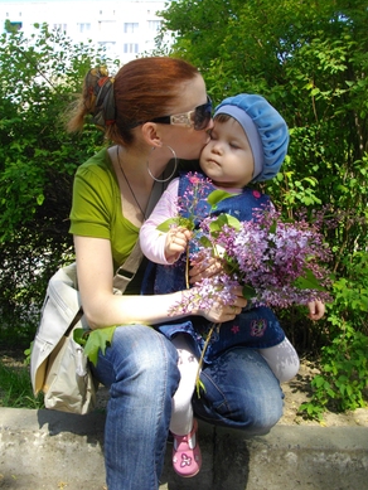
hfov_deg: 38.7
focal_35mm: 37
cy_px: 227
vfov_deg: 50.1
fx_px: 524
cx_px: 188
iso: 100
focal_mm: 5.7
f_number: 2.9
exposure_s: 1/400
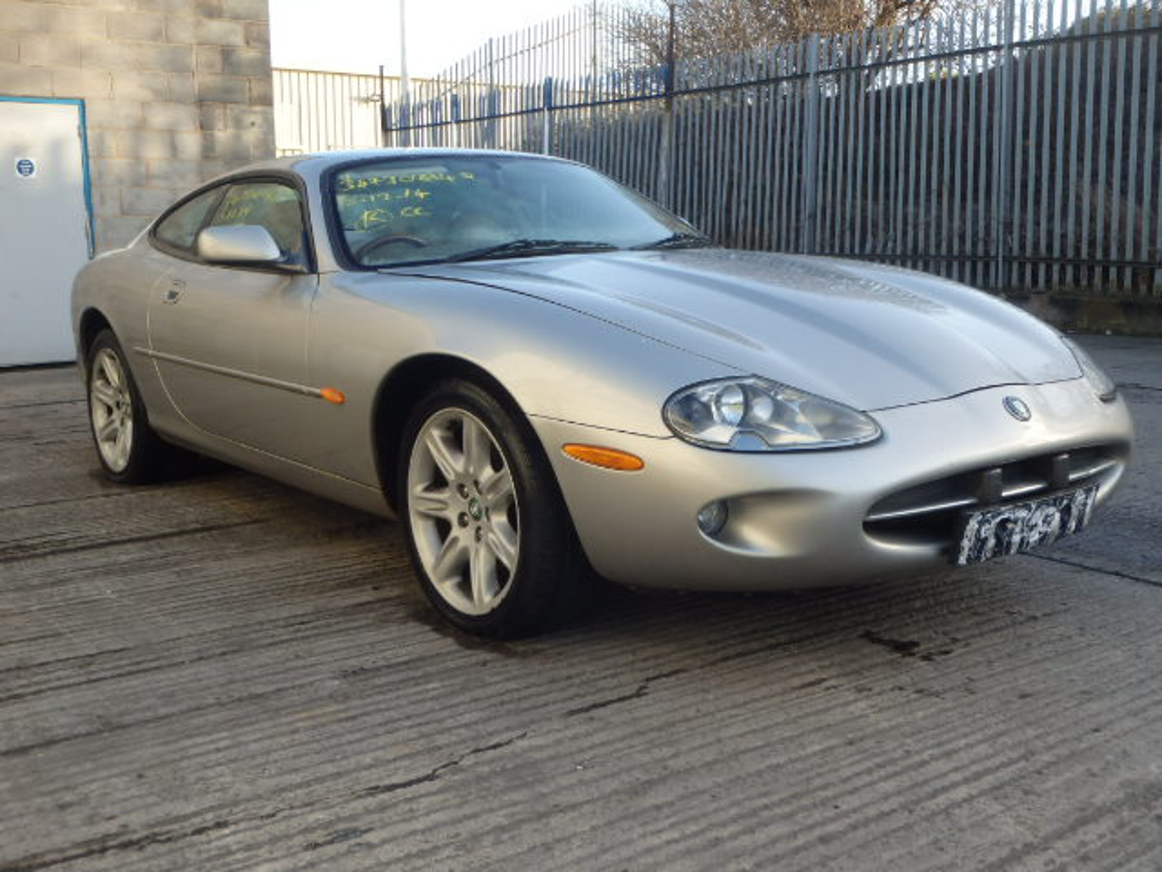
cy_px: 436
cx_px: 581
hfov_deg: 49.0
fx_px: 1276
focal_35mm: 38
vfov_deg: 37.7
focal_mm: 6.8
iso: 125
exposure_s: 1/100
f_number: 4.6
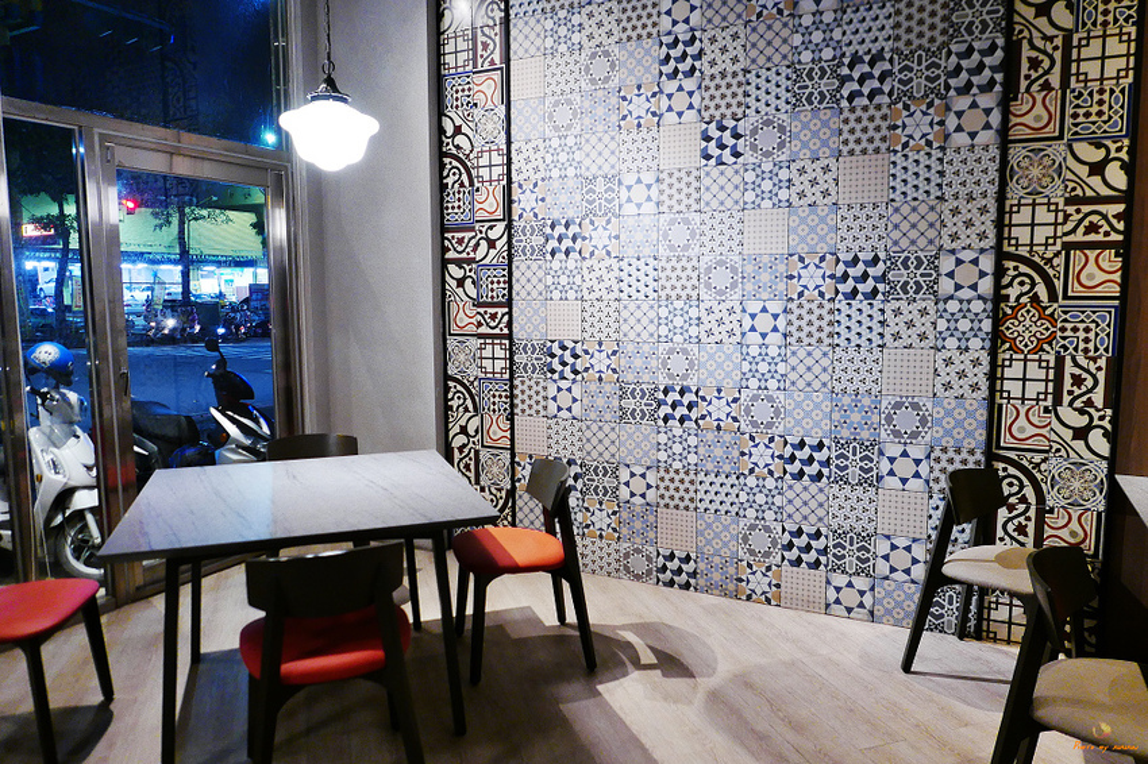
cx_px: 574
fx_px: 765
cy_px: 382
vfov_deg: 53.1
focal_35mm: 24
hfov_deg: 73.8
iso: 1000
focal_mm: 10.9
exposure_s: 1/60
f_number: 1.7
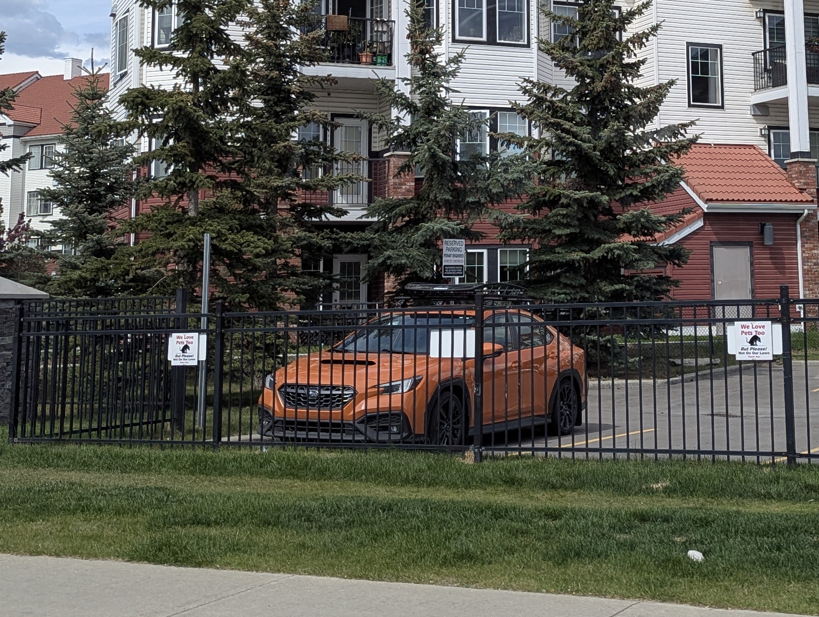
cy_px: 71
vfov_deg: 24.2
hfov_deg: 31.9
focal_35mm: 59
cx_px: 634
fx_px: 1398
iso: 50
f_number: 1.85
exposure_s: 1/2058
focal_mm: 6.81
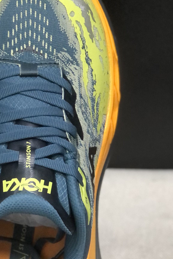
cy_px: 146
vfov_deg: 14.9
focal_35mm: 138
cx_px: -25
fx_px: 994
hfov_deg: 9.8
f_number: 2.8
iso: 250
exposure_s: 1/30
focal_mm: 6.6
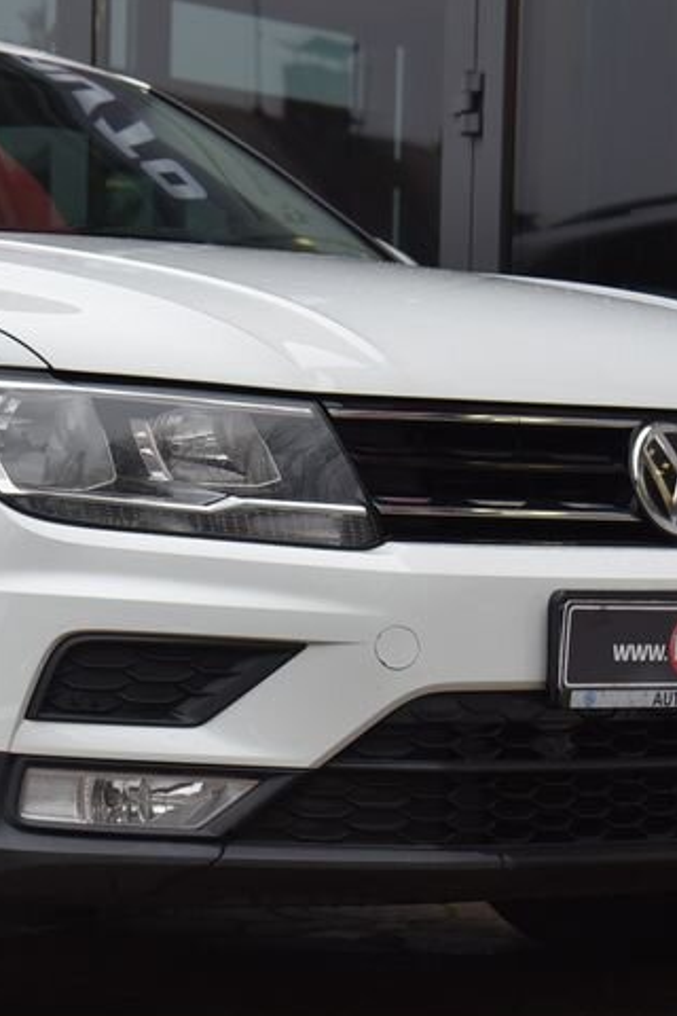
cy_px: 544
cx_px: -47
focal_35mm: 111
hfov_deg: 12.2
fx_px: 3131
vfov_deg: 18.4
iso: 500
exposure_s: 1/100
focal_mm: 52
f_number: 5
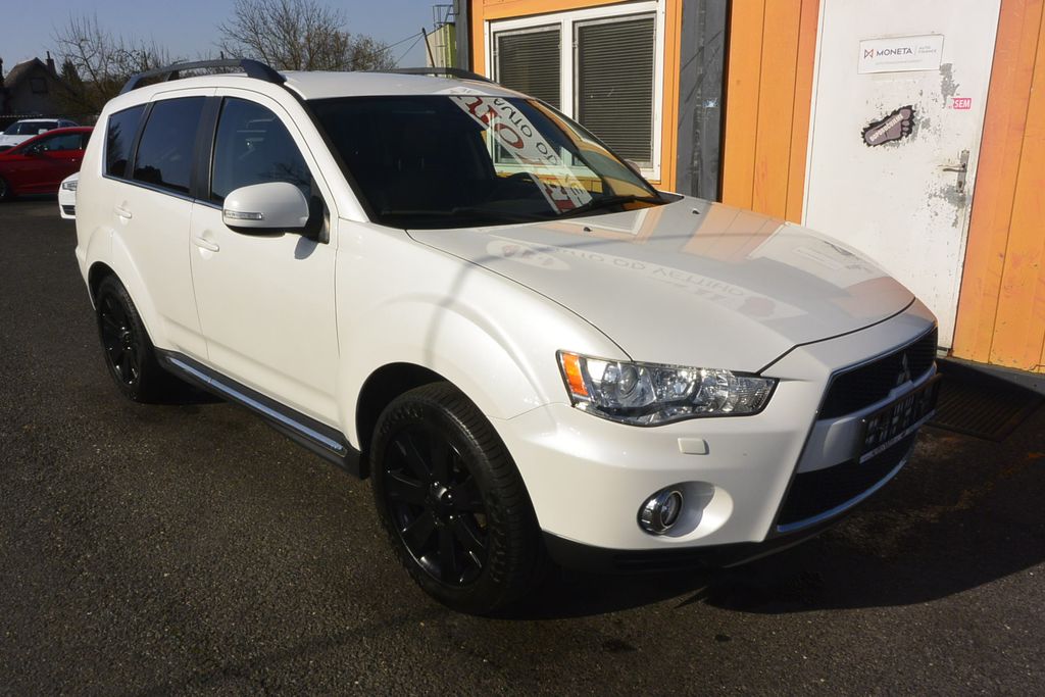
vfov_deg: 47.9
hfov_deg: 67.4
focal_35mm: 27
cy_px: 348
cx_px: 522
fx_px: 784
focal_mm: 10
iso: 160
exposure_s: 1/250
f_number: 16
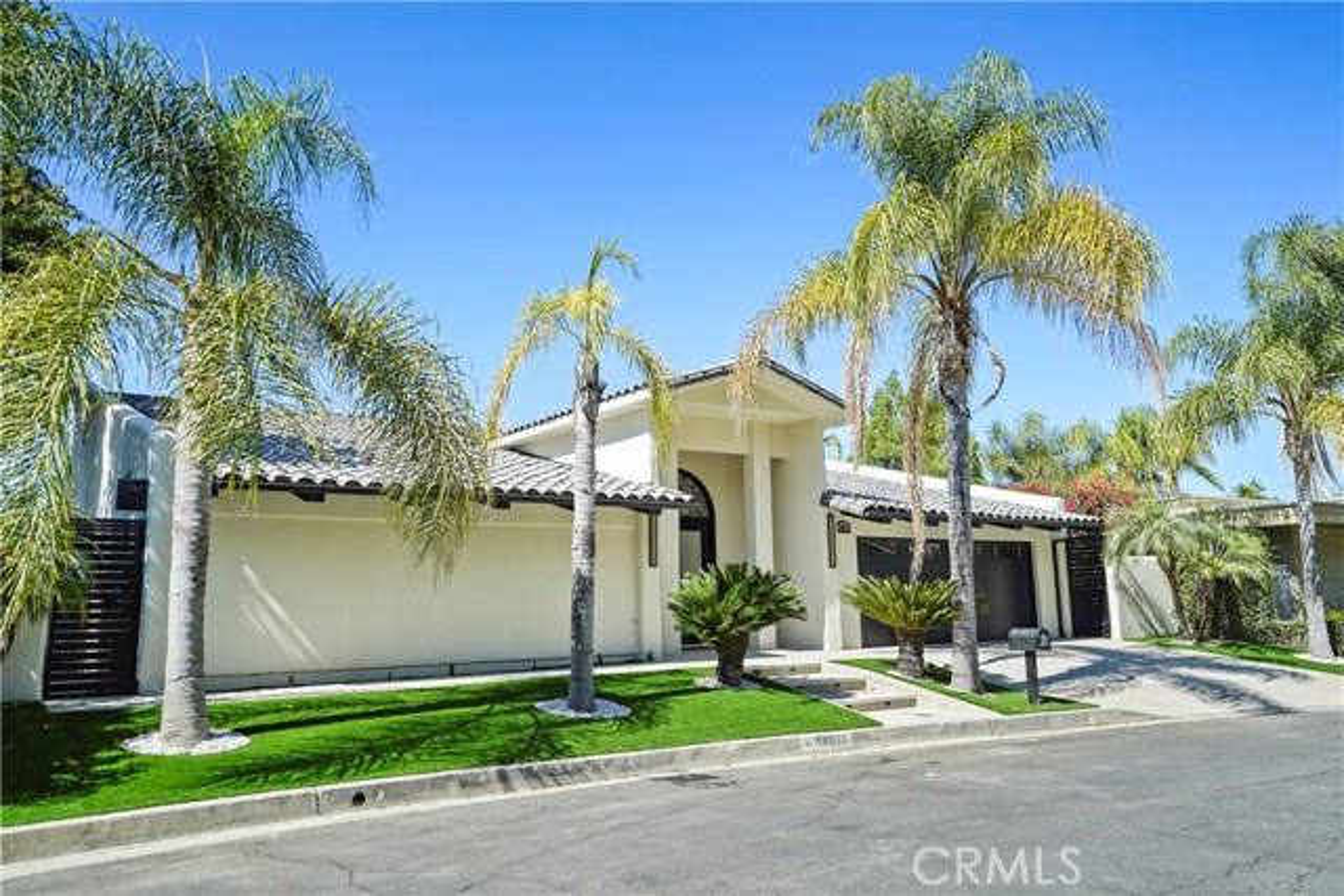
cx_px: 672
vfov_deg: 48.0
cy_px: 448
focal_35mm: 27
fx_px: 1008
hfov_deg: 67.4
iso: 100
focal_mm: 27
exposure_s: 1/320
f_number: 7.1
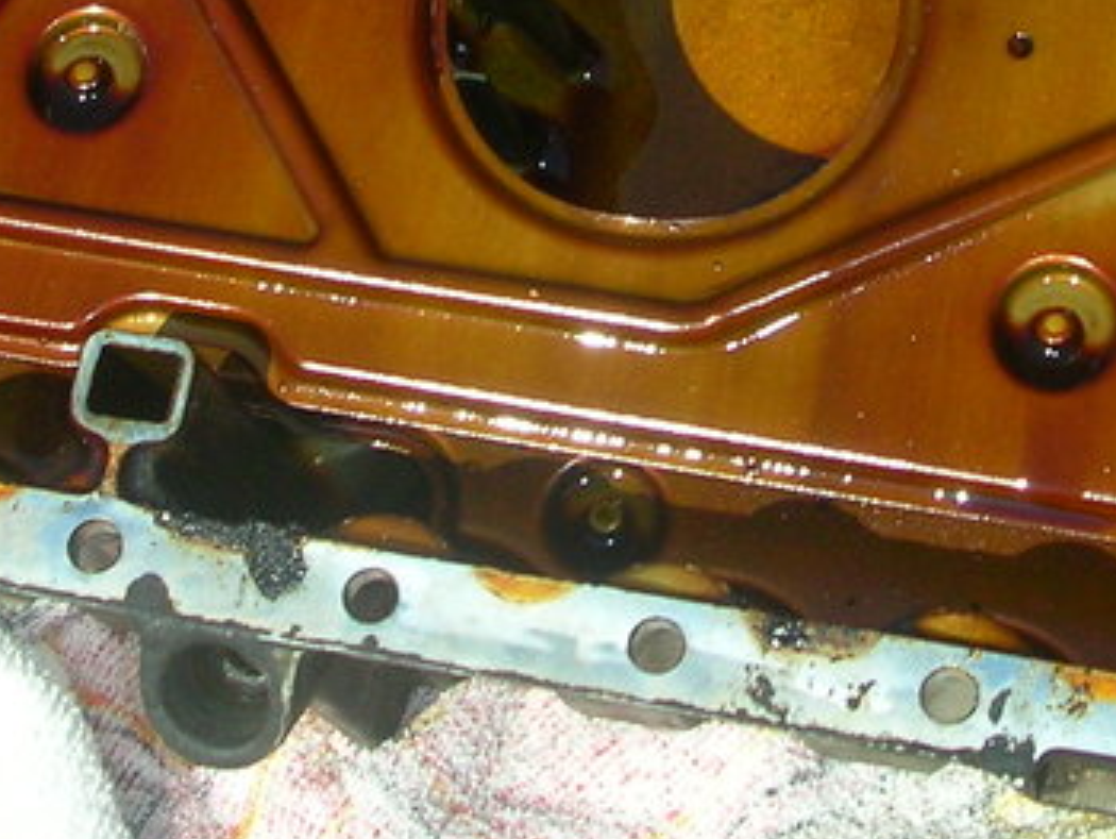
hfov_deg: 16.4
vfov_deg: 12.1
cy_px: -105
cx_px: 650
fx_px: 3871
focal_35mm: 120
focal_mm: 5.8
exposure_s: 1/145
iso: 50
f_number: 8.5
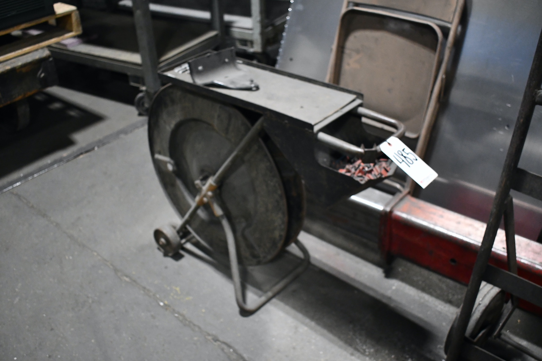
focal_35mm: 36
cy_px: 180
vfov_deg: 36.9
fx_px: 542
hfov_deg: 53.1
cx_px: 271
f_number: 3.8
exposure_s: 1/125
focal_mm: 24
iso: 2800
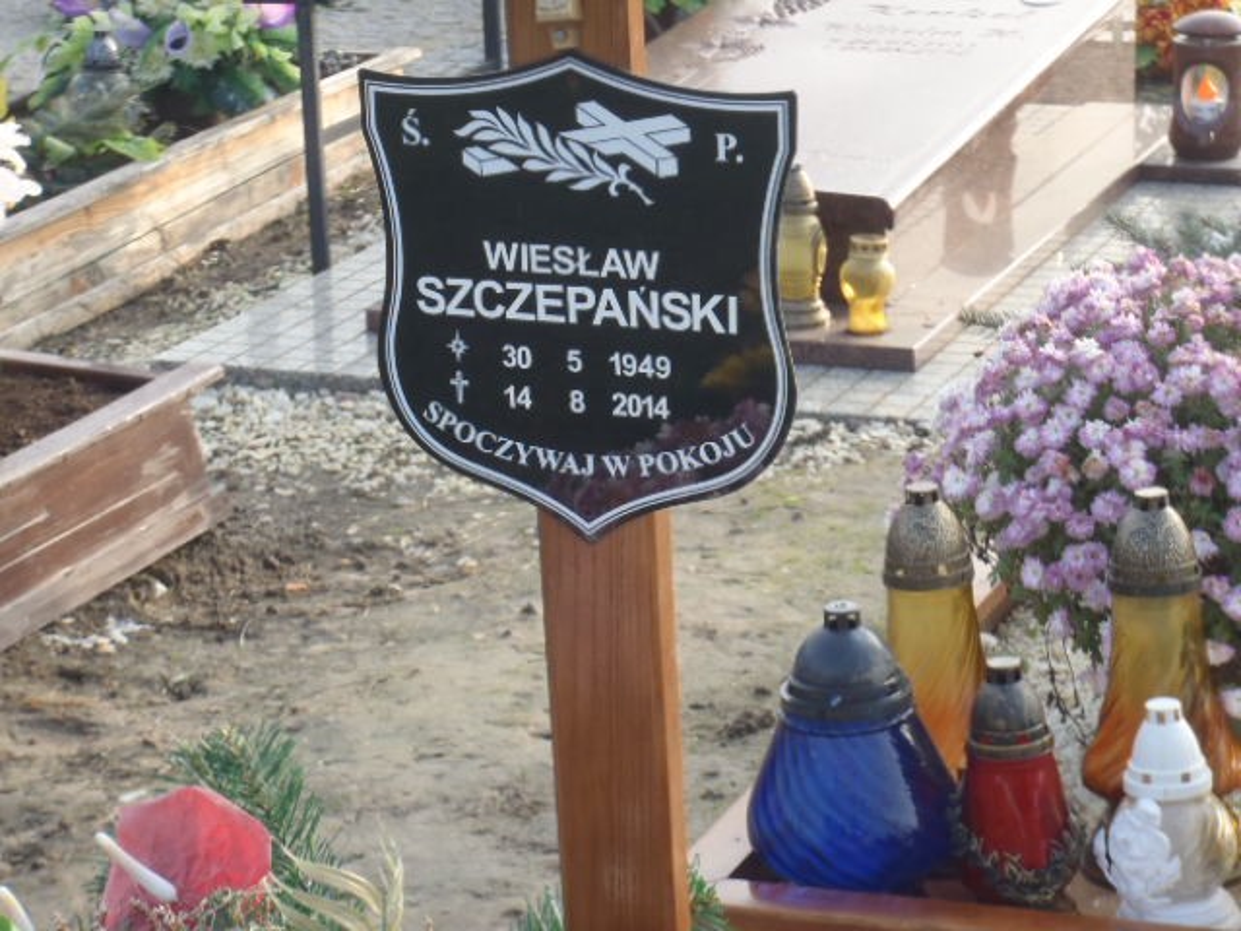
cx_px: 620
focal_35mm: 102
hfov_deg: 19.3
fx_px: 3657
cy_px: 466
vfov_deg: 14.5
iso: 100
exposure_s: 1/100
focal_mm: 18.2
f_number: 5.1
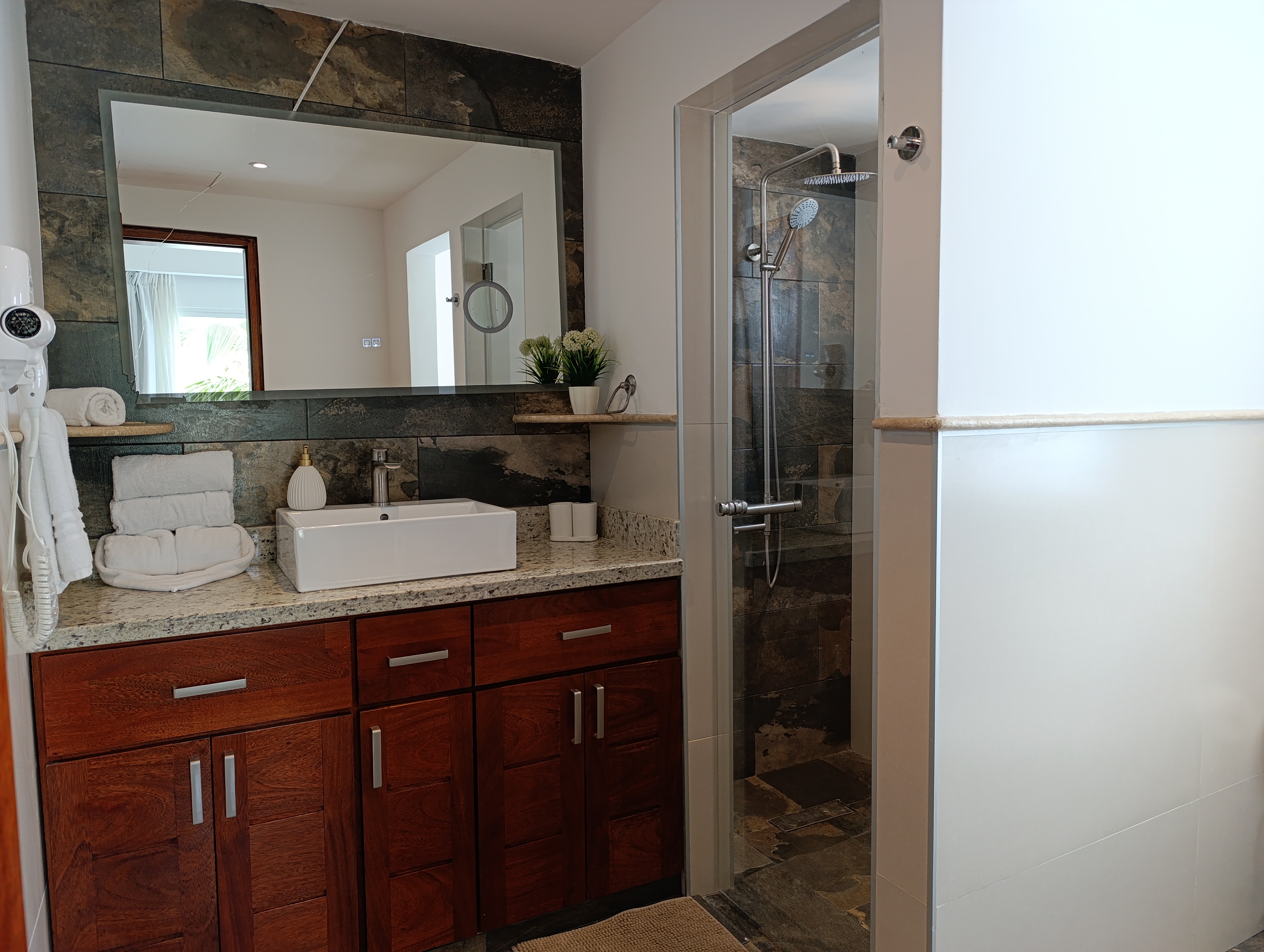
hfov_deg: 73.8
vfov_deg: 59.0
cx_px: 632
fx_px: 841
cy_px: 476
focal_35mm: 23
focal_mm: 6.14
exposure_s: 1/100
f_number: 1.6
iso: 400
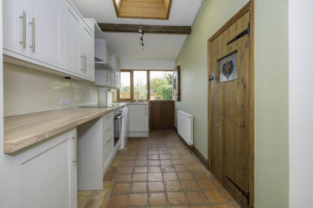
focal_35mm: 16
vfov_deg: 73.7
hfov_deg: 96.8
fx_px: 139
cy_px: 104
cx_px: 156
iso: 800
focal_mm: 16
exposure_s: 1/125
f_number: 9
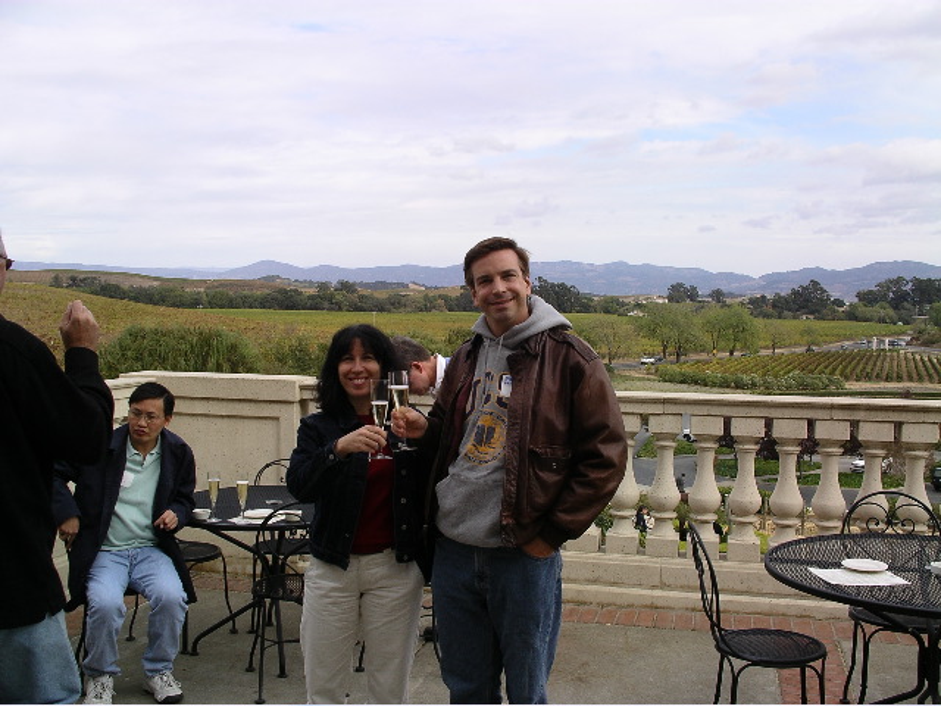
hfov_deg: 50.1
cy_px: 353
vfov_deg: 38.7
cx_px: 470
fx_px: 1006
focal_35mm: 37
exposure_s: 1/308
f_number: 5
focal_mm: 7.8
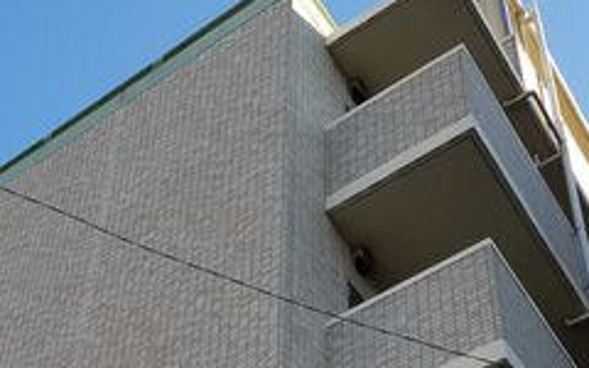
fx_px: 1108
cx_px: 324
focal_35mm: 69
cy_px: 508
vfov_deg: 17.4
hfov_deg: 29.8
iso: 50
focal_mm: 4.2
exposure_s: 1/1108
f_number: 1.7
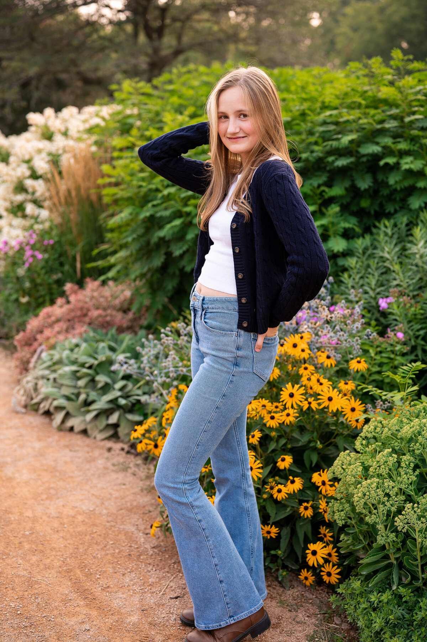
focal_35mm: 50
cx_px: 214
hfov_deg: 27.0
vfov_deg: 39.6
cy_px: 321
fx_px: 891
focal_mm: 50
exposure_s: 1/500
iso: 125
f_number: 2.8
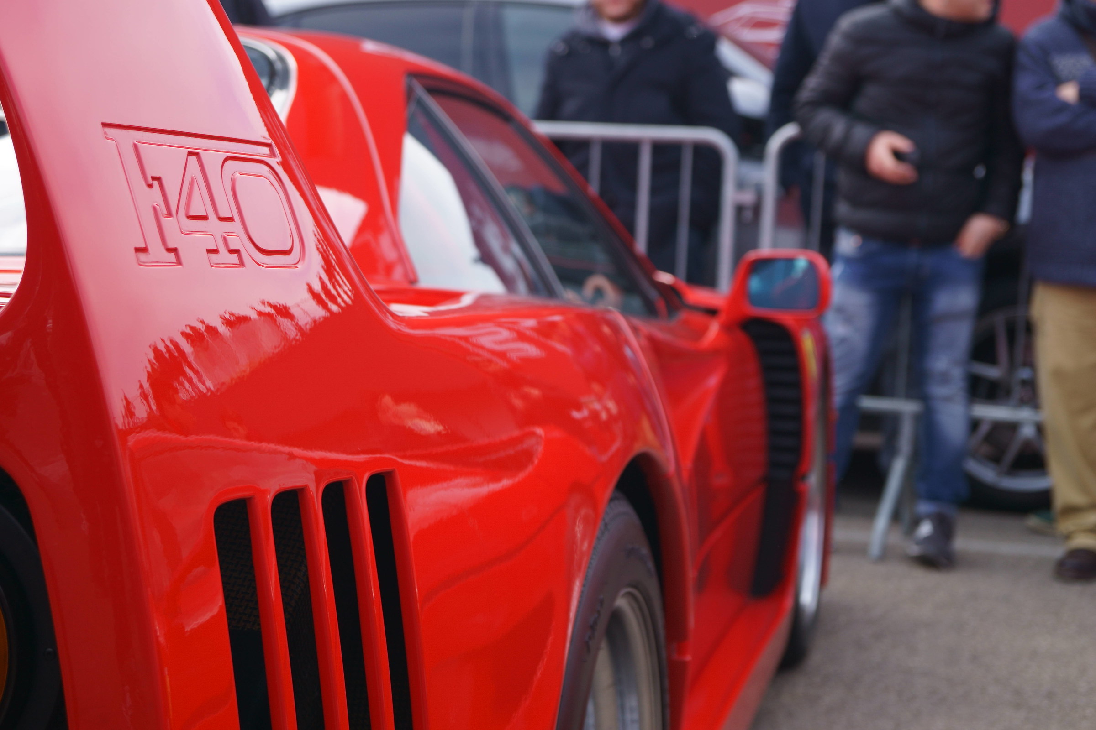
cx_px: 548
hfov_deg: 29.9
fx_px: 2055
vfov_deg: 20.2
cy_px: 365
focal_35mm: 68
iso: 125
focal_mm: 45
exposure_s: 1/160
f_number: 5.6
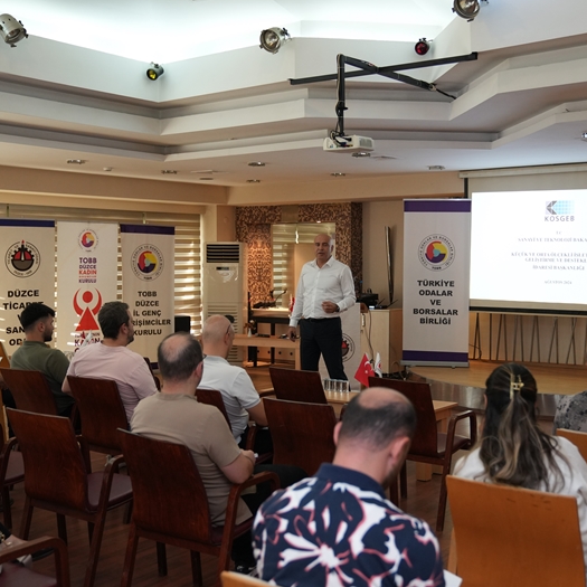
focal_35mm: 44
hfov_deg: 38.2
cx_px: 349
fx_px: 844
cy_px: 290
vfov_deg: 38.3
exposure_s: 1/200
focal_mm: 34
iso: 2500
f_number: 2.8
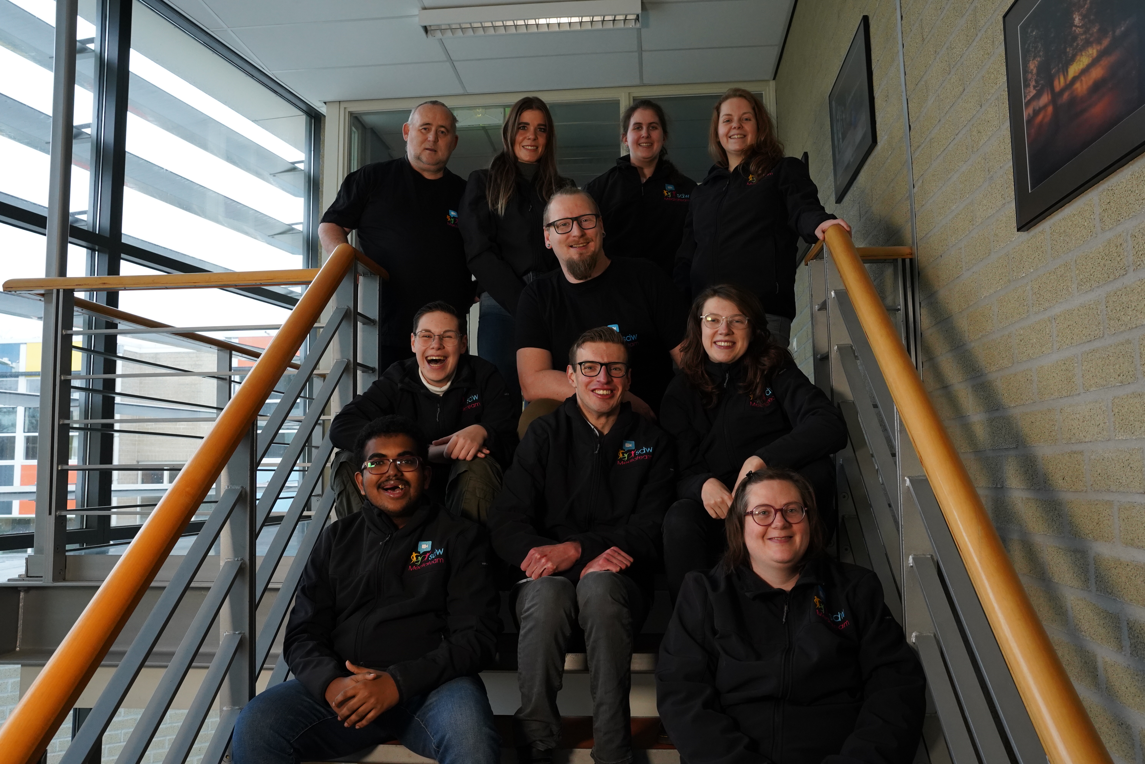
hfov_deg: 62.8
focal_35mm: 30
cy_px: 382
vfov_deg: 44.3
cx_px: 572
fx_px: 938
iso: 3200
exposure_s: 1/60
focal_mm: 29.5
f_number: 8
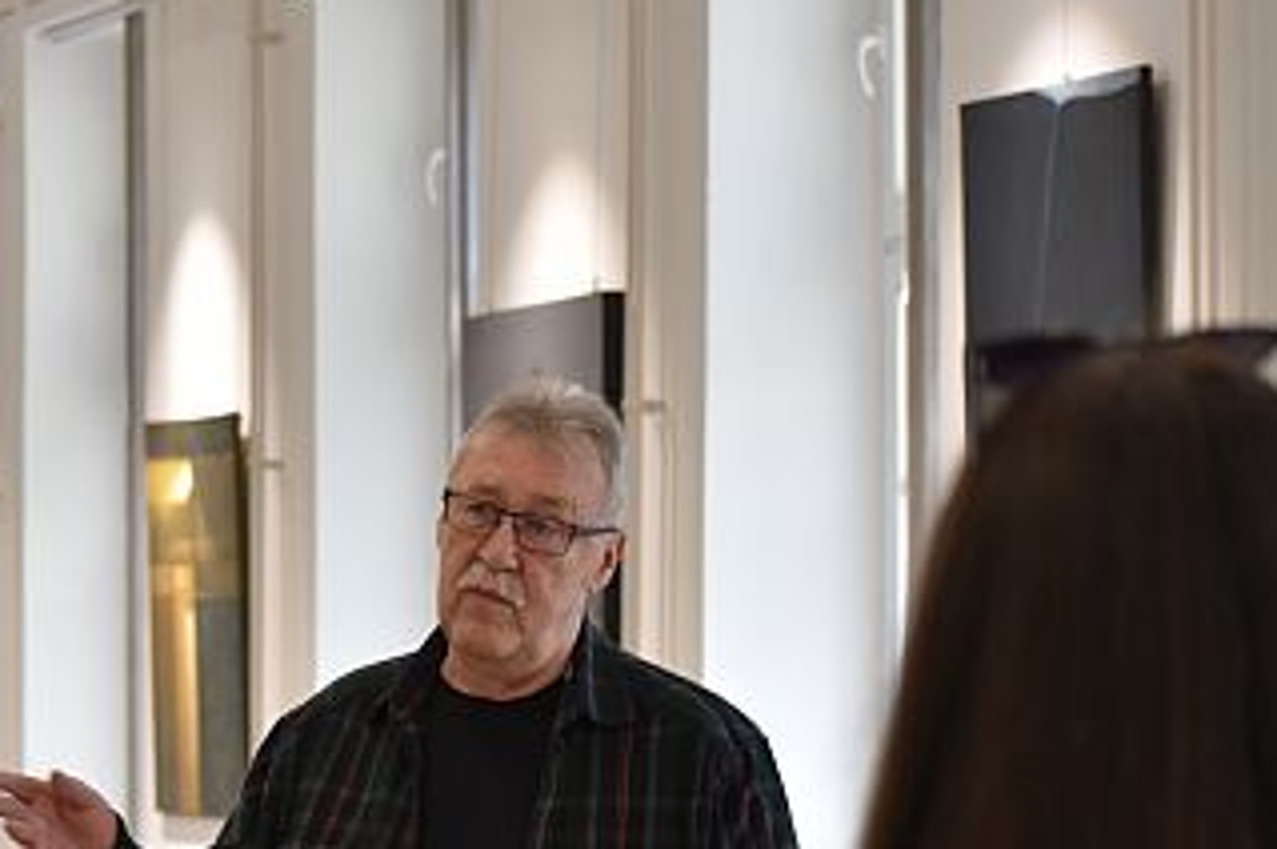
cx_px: 276
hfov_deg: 9.7
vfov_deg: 6.5
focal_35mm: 211
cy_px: 711
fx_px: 7477
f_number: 4.5
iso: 800
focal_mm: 70
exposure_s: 1/125
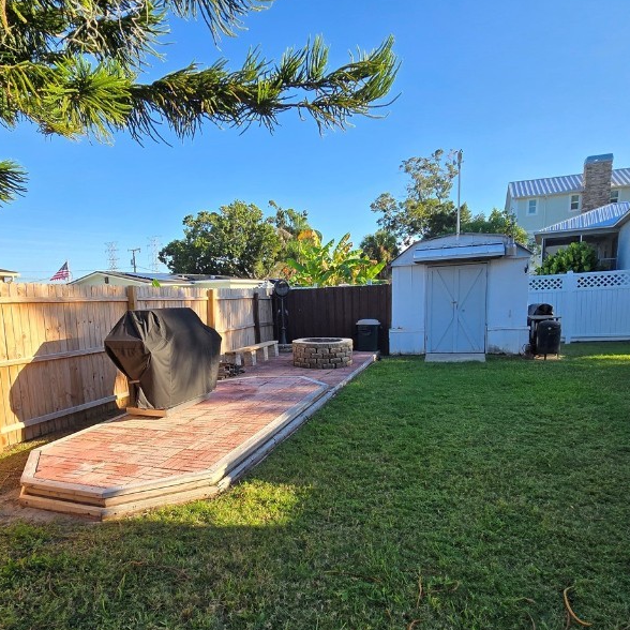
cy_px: 370
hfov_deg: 74.2
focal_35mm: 20
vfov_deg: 74.2
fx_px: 412
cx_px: 261
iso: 50
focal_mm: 2.2
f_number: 2.2
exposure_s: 1/1019
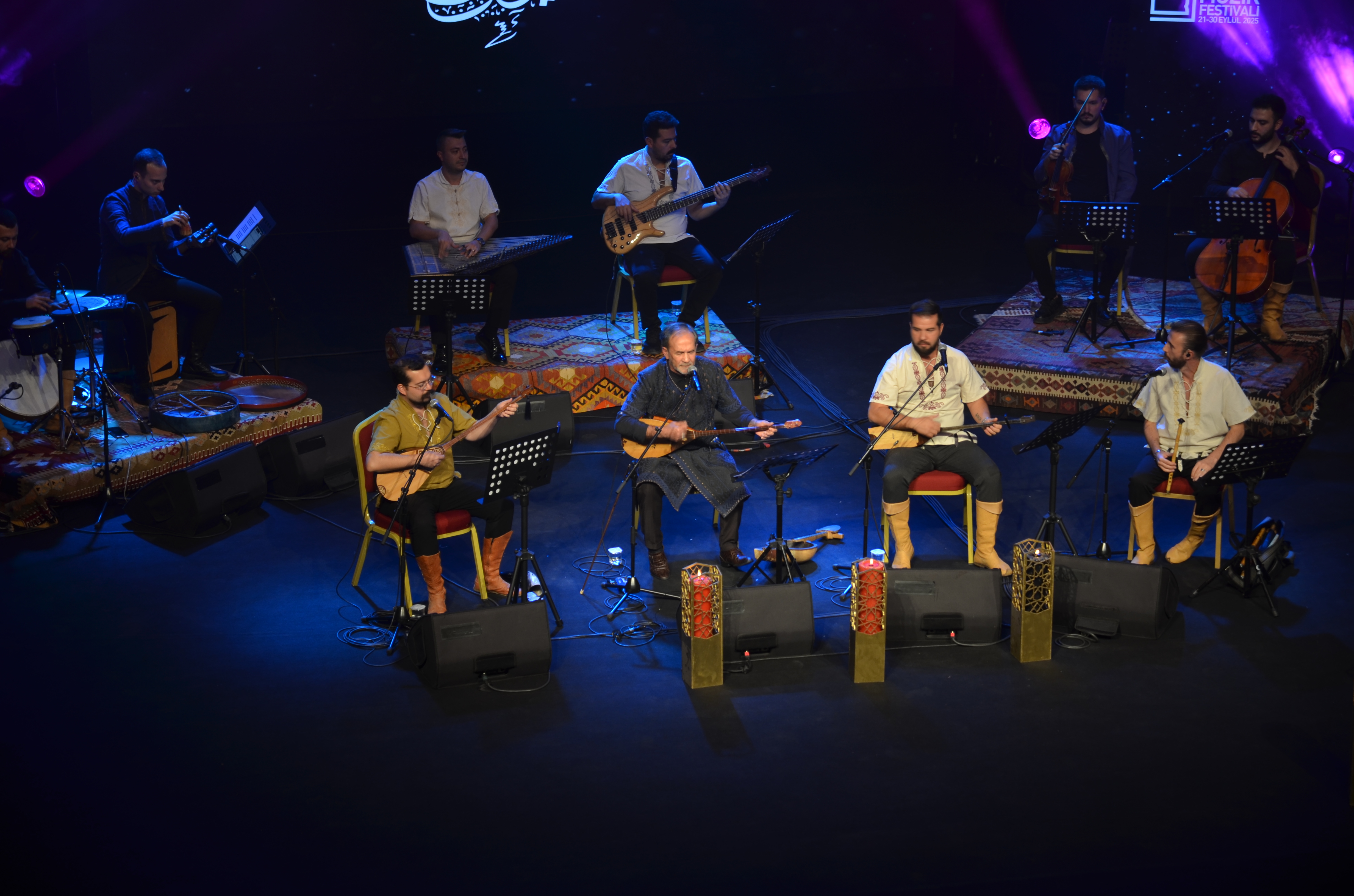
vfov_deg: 13.0
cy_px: 448
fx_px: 3941
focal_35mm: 105
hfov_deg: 19.5
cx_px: 677
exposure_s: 1/20
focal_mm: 70
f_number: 4
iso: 100
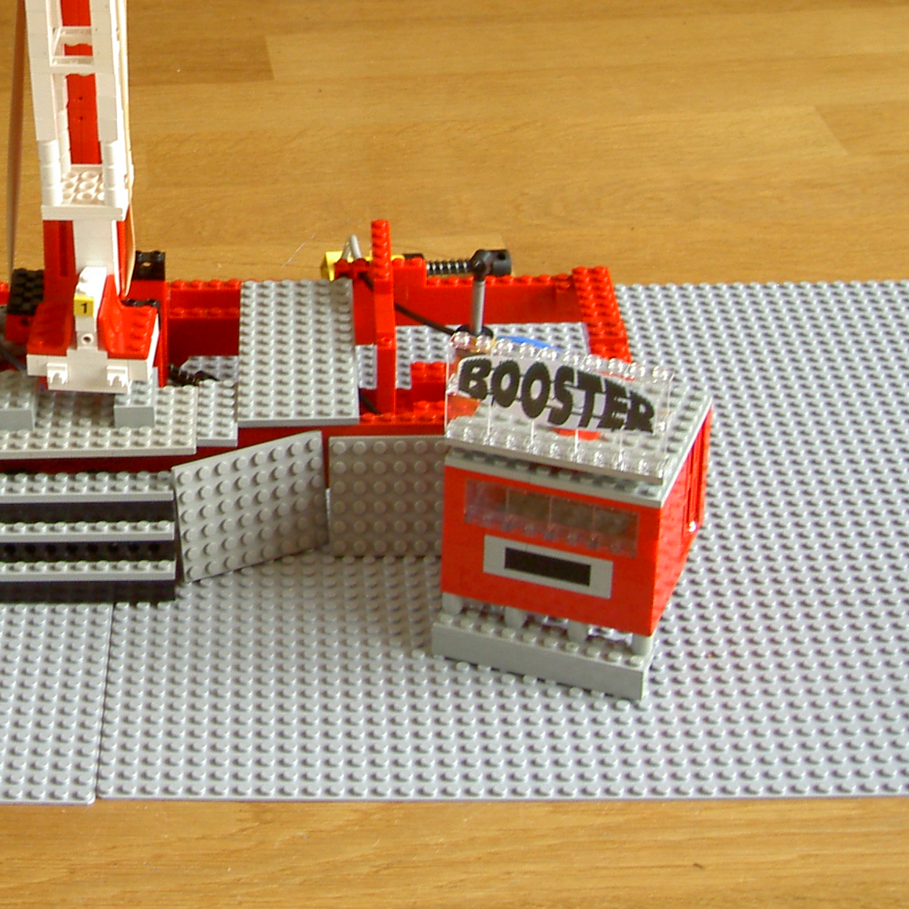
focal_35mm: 84
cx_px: 0
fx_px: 2496
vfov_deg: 20.3
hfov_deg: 20.0
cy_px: 98
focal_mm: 8
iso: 100
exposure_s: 1/60
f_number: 2.8
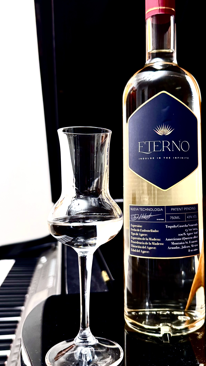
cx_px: 135
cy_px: 168
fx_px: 340
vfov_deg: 56.6
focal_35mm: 35
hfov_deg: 33.5
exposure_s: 1/60
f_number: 1.78
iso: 500
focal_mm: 6.76
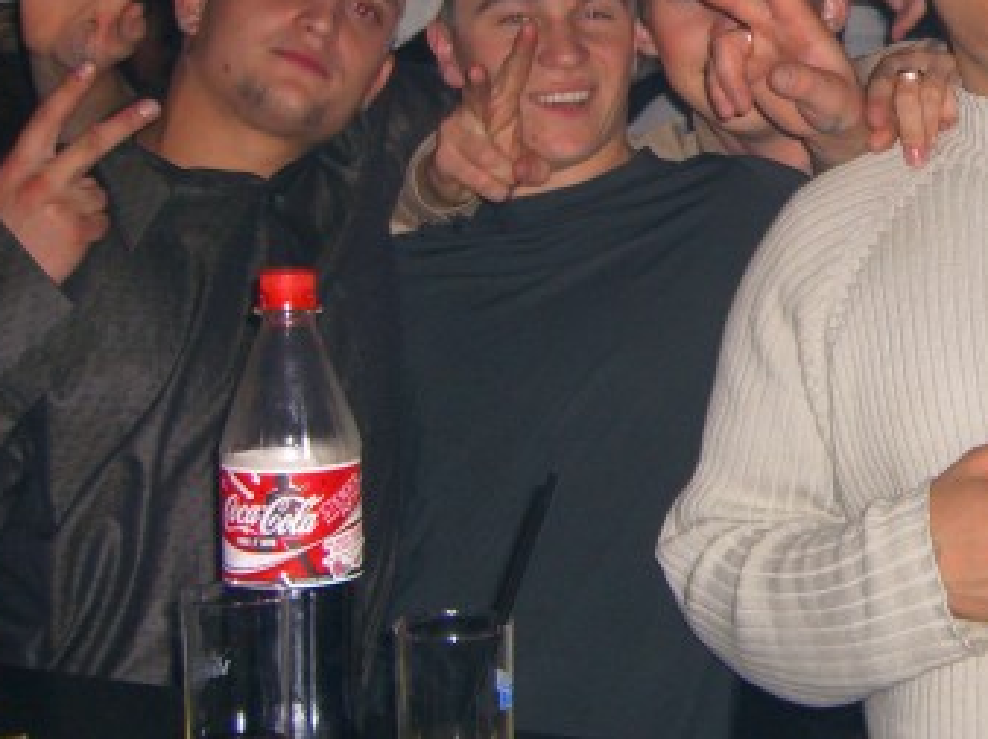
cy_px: 169
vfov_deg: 16.3
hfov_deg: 20.8
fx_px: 2567
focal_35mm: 90
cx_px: 1079
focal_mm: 7.9
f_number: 2.8
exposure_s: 1/60
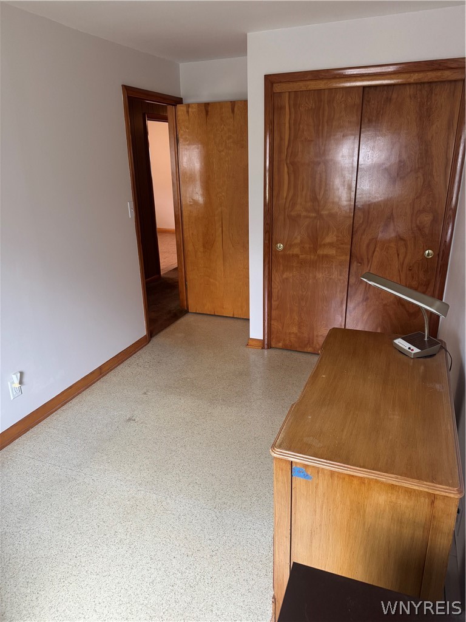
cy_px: 311
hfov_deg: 56.8
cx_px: 233
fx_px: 431
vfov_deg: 71.6
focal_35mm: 24
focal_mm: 6.76
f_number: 1.78
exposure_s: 1/60
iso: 250
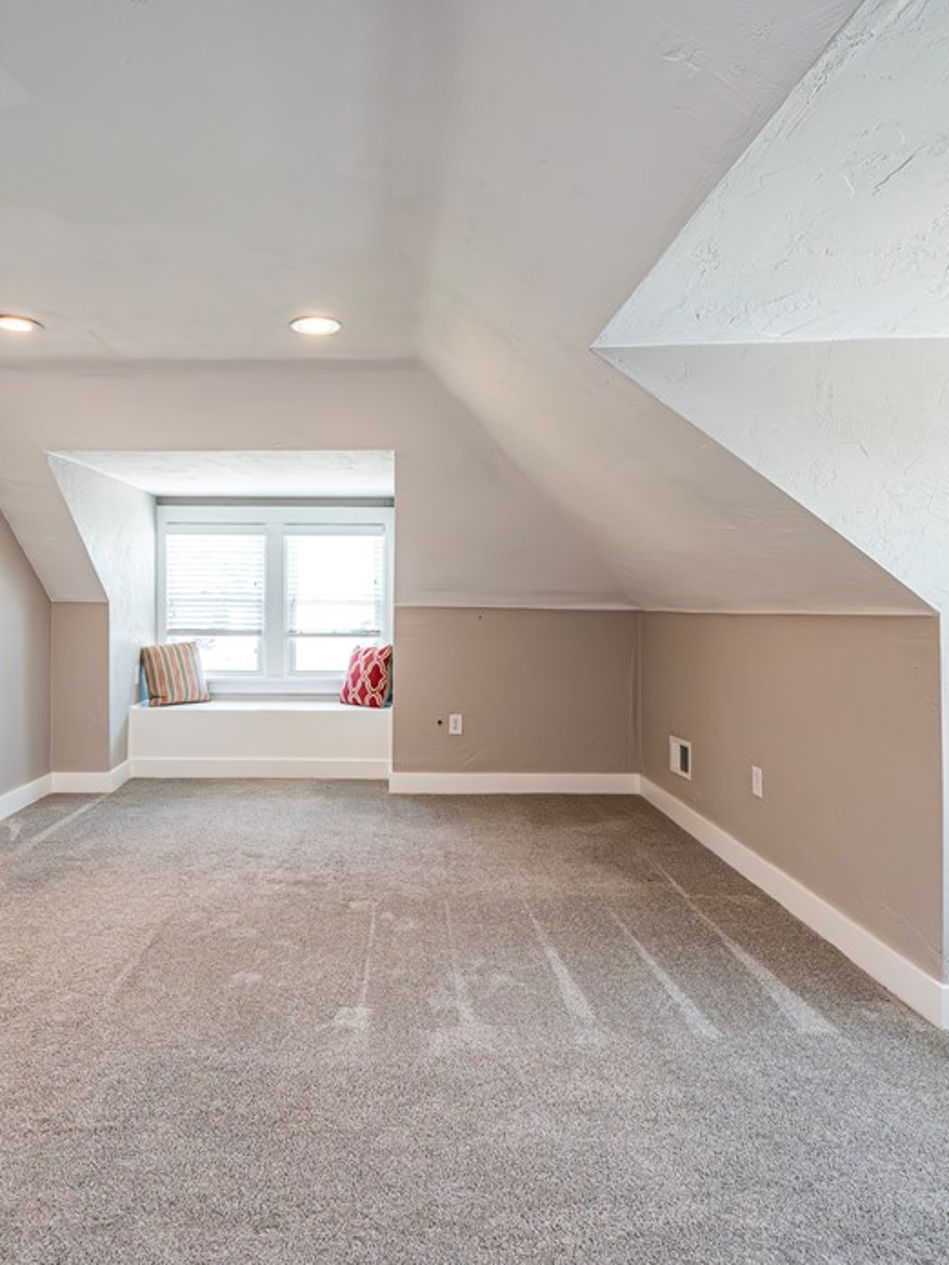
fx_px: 768
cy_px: 639
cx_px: 405
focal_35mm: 21
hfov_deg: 63.1
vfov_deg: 79.0
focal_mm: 14
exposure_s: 1/200
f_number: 8
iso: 4000
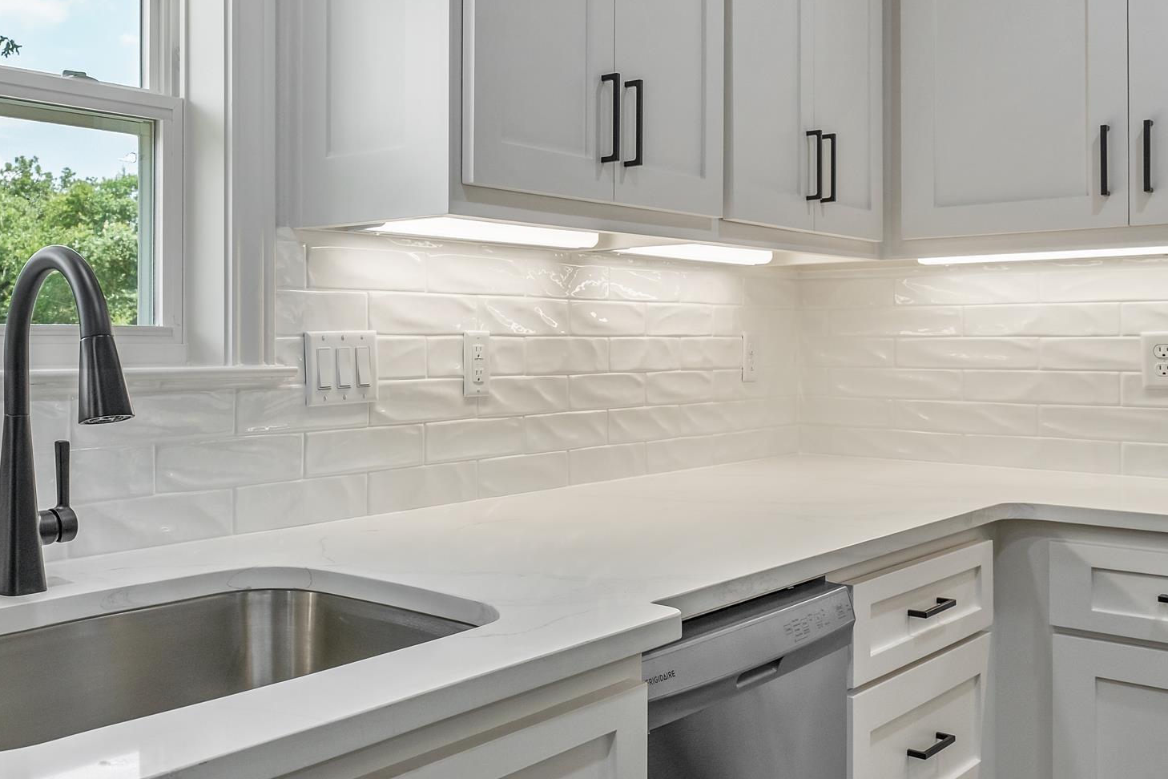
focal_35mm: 36
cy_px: 344
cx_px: 202
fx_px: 1168
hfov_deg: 49.4
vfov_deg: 36.8
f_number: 8
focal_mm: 21
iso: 800
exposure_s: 1/80
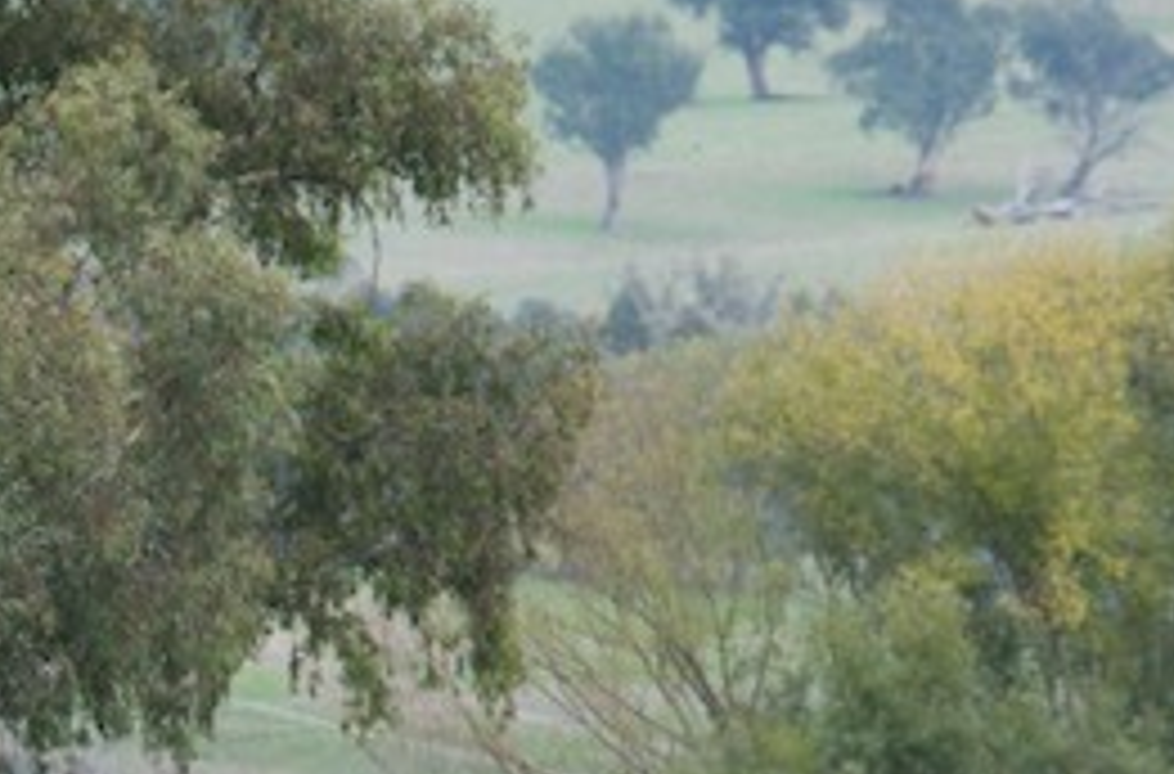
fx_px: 33663
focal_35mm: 1036
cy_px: 736
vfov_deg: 1.3
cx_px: -31
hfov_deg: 2.0
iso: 250
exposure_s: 1/250
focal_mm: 300
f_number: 8
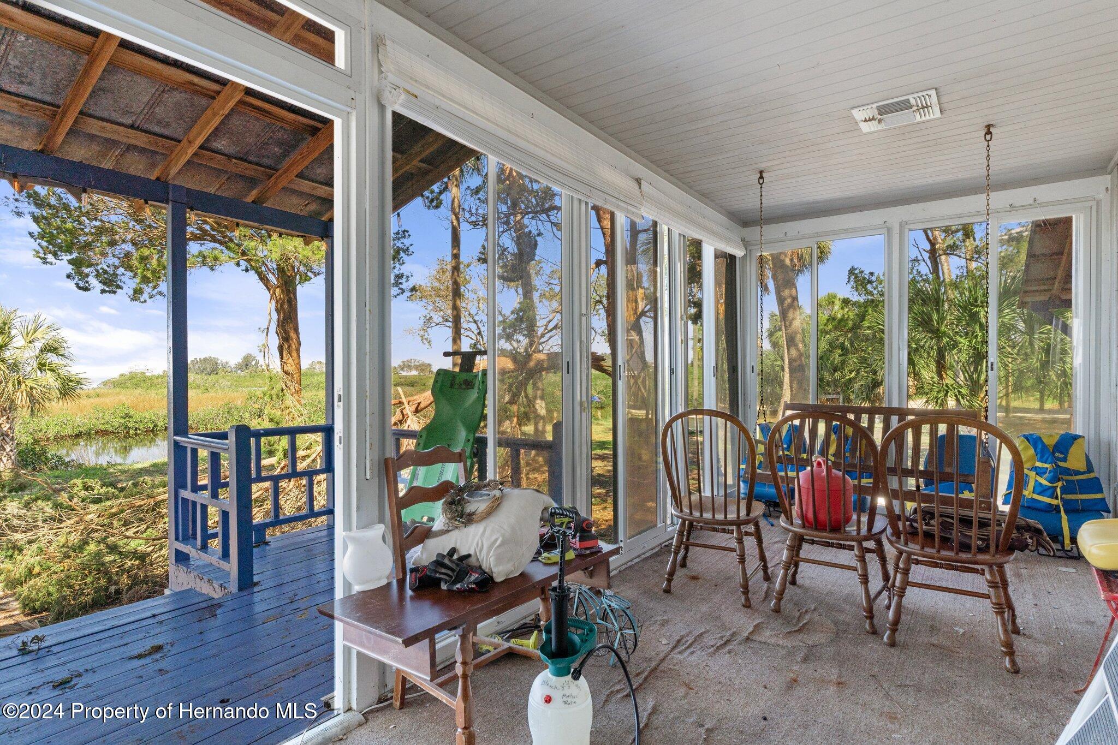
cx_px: 559
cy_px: 372
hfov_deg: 90.0
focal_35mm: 18
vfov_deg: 67.4
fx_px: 559
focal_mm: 12
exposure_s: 1/10
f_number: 8
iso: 320
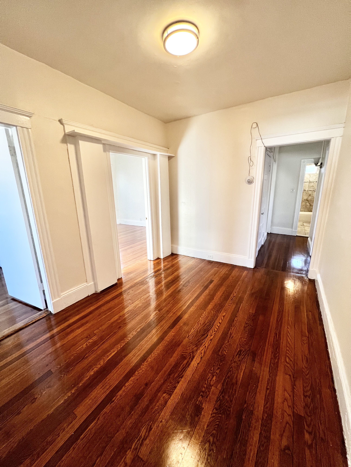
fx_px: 176
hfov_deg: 89.9
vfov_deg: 106.2
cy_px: 234
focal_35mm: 13
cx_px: 176
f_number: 1.8
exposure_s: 1/120
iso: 200
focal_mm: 1.57
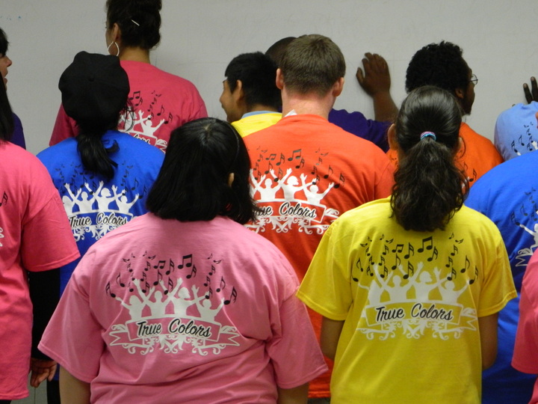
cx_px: 269
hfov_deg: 19.1
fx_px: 1601
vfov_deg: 14.4
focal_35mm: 103
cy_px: 202
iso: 400
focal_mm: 18.6
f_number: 4.5
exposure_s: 1/40
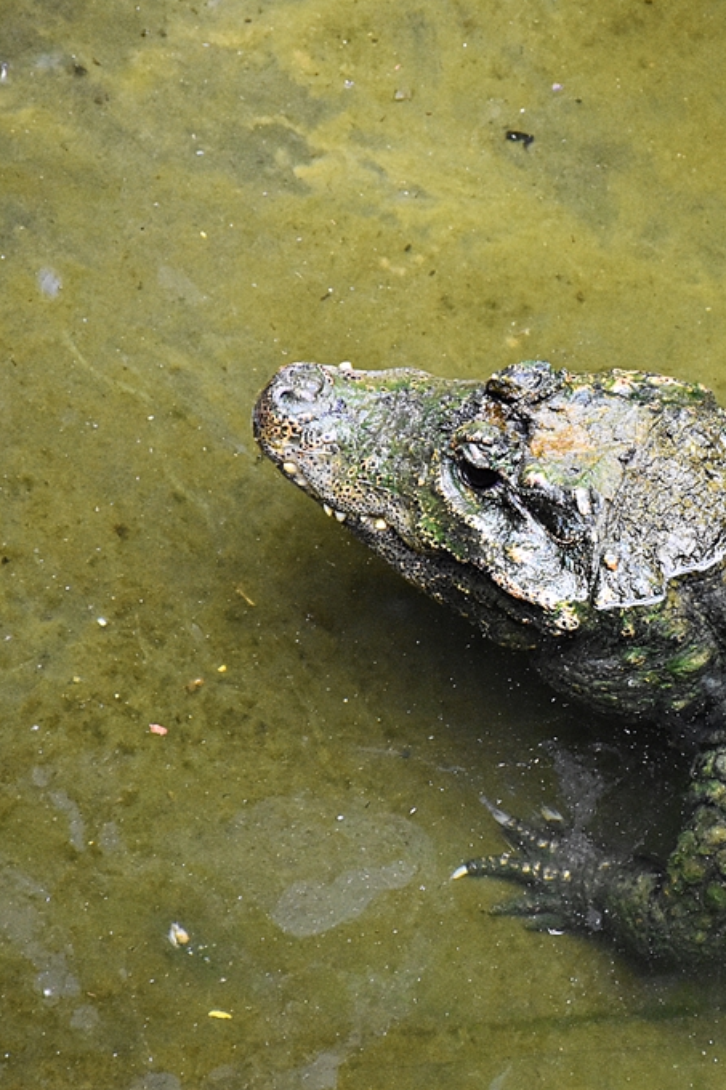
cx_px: 633
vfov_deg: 7.9
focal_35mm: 262
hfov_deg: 5.2
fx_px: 7929
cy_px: 546
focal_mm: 116
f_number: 5.6
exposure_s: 1/125
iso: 4000
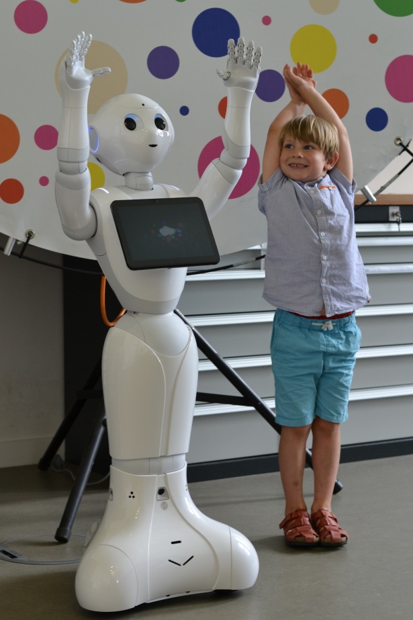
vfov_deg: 27.0
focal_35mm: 75
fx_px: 1291
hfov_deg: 18.2
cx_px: 206
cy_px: 310
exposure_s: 1/60
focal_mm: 50
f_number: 3.5
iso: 400
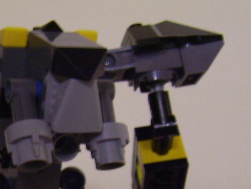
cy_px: 206
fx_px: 667
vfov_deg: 15.6
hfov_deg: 20.8
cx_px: 16
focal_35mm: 92
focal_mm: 5.6
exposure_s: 1/8
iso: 160
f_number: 2.7
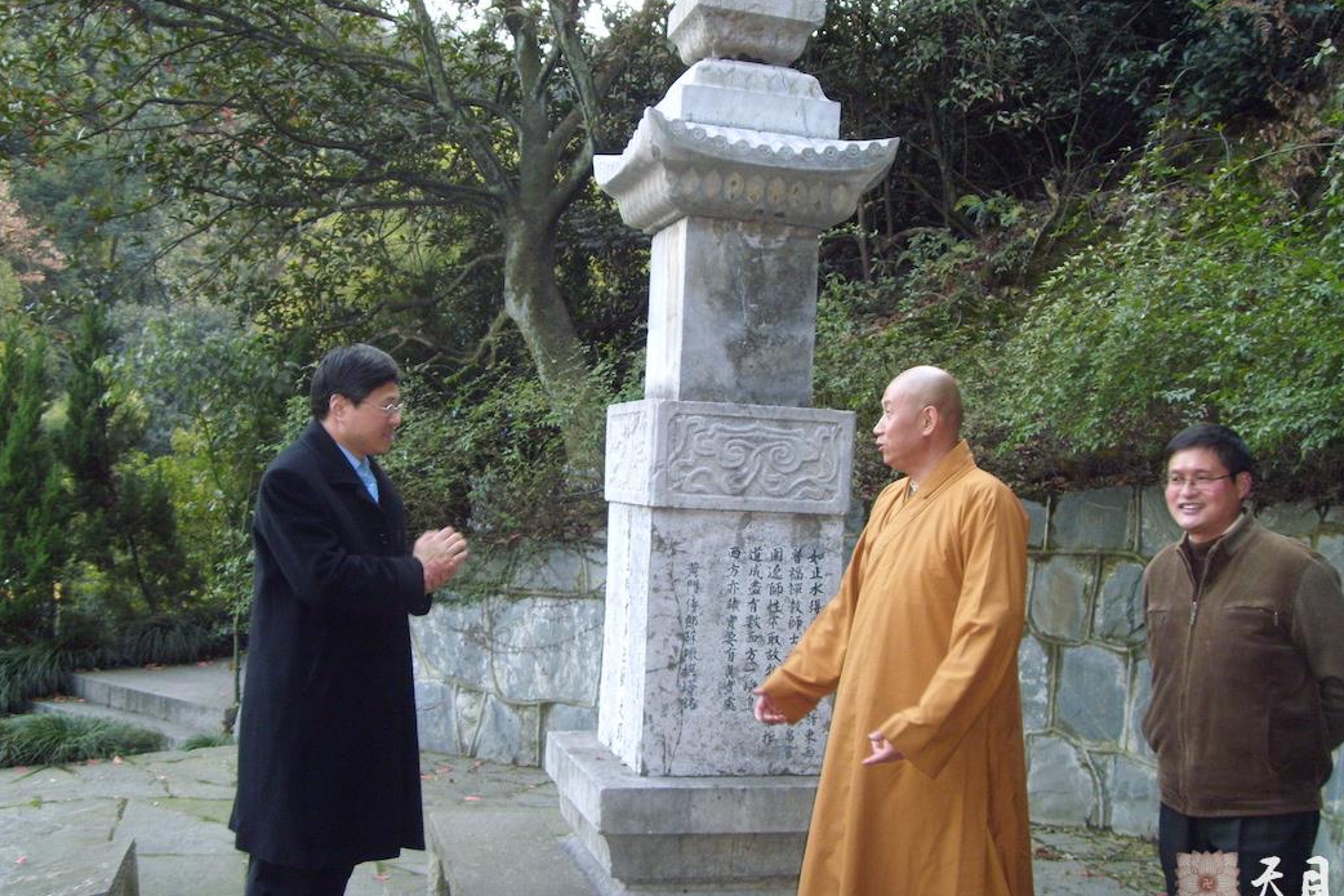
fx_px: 1232
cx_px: 679
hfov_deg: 57.2
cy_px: 429
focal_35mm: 33
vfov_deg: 40.0
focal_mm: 6.3
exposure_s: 1/30
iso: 200
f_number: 3.5
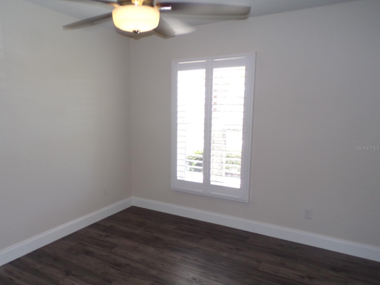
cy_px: 147
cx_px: 167
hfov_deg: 65.1
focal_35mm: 27
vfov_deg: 51.4
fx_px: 296
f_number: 3
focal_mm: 4.3
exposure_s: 1/56
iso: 100
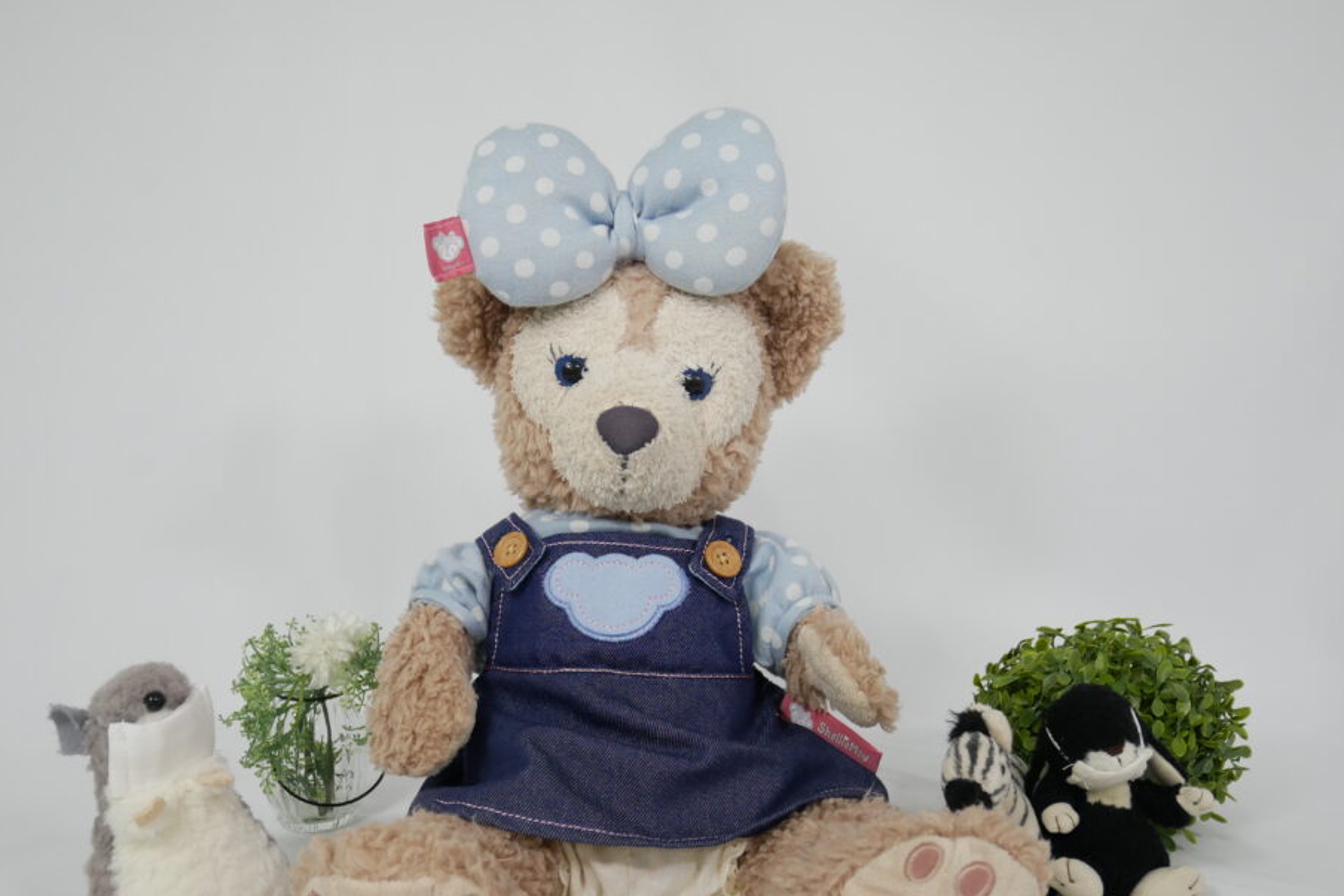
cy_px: 543
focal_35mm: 33
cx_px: 639
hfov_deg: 57.2
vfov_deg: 39.8
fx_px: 1232
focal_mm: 14
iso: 400
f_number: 3.6
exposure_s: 1/60
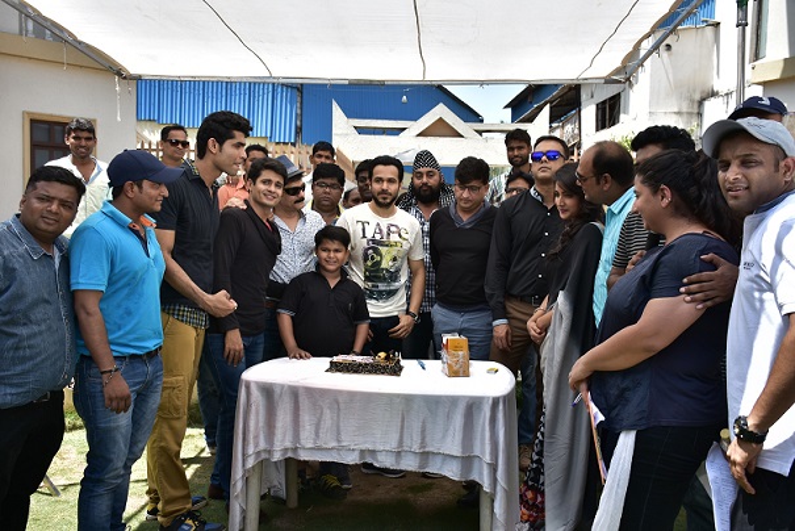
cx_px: 398
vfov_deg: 40.0
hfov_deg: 57.2
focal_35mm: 33
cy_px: 266
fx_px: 729
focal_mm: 22
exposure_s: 1/200
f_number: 6.3
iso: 100
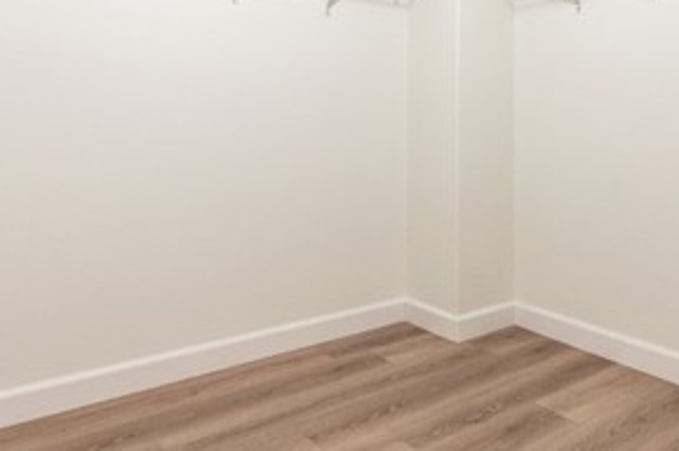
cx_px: 479
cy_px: 129
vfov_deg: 41.3
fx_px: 584
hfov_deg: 58.3
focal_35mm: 31
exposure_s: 1/125
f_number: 2.8
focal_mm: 14
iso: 2500
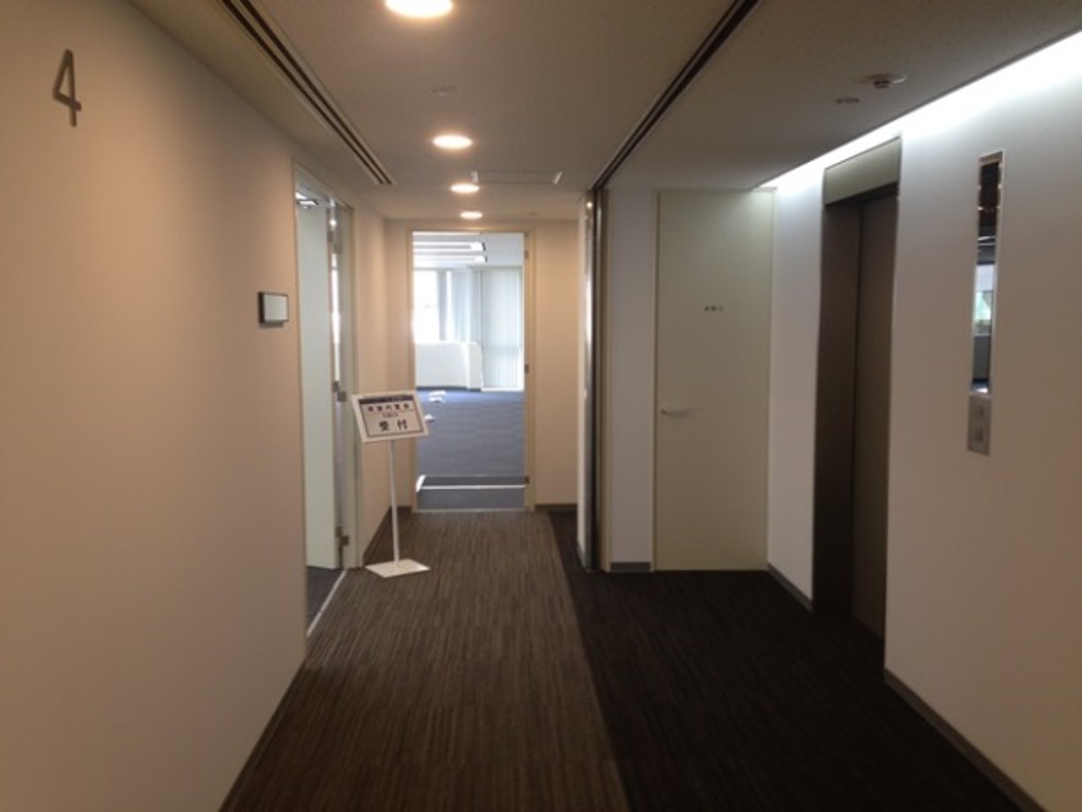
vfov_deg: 43.0
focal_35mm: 33
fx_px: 1032
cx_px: 541
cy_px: 406
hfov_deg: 55.3
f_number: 2.4
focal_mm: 4.12
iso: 64
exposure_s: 1/20
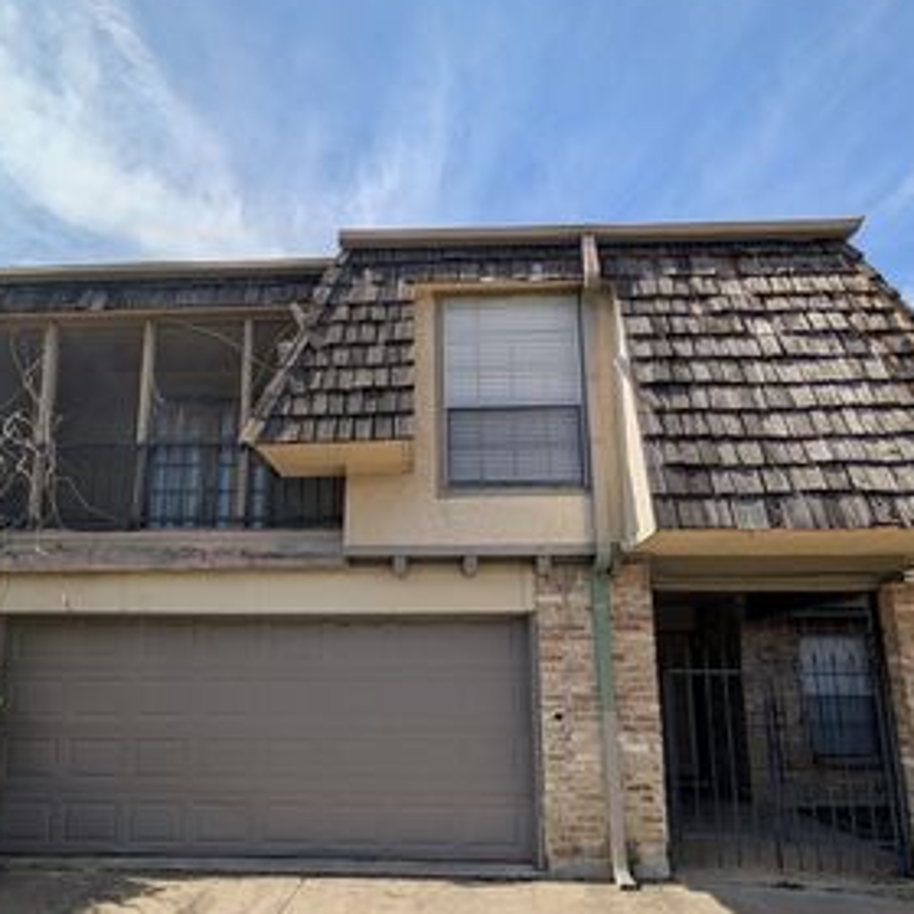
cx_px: 408
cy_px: 570
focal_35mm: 19
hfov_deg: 77.4
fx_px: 568
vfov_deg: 76.4
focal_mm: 2.02
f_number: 1.7
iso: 58
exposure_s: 1/3906
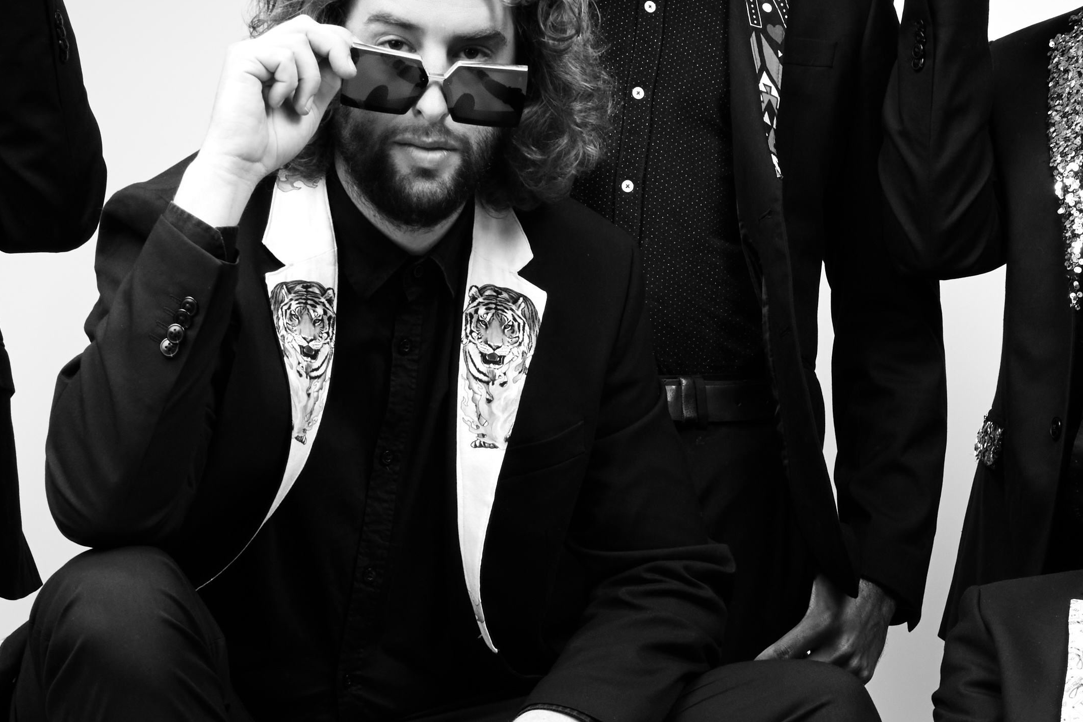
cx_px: 804
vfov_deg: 7.4
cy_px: 708
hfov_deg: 11.0
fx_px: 5596
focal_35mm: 186
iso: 160
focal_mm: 50
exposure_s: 1/200
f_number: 10
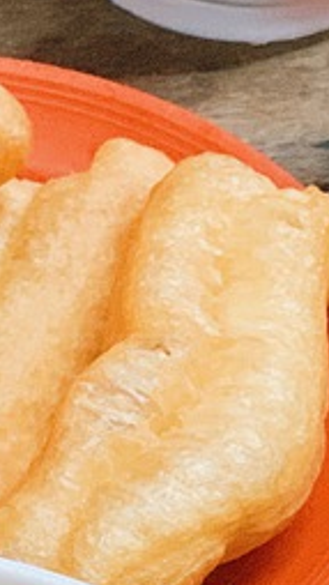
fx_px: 3038
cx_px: -145
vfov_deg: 10.7
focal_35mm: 196
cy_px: 831
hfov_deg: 6.1
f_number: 2.4
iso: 400
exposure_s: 1/60
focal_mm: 6
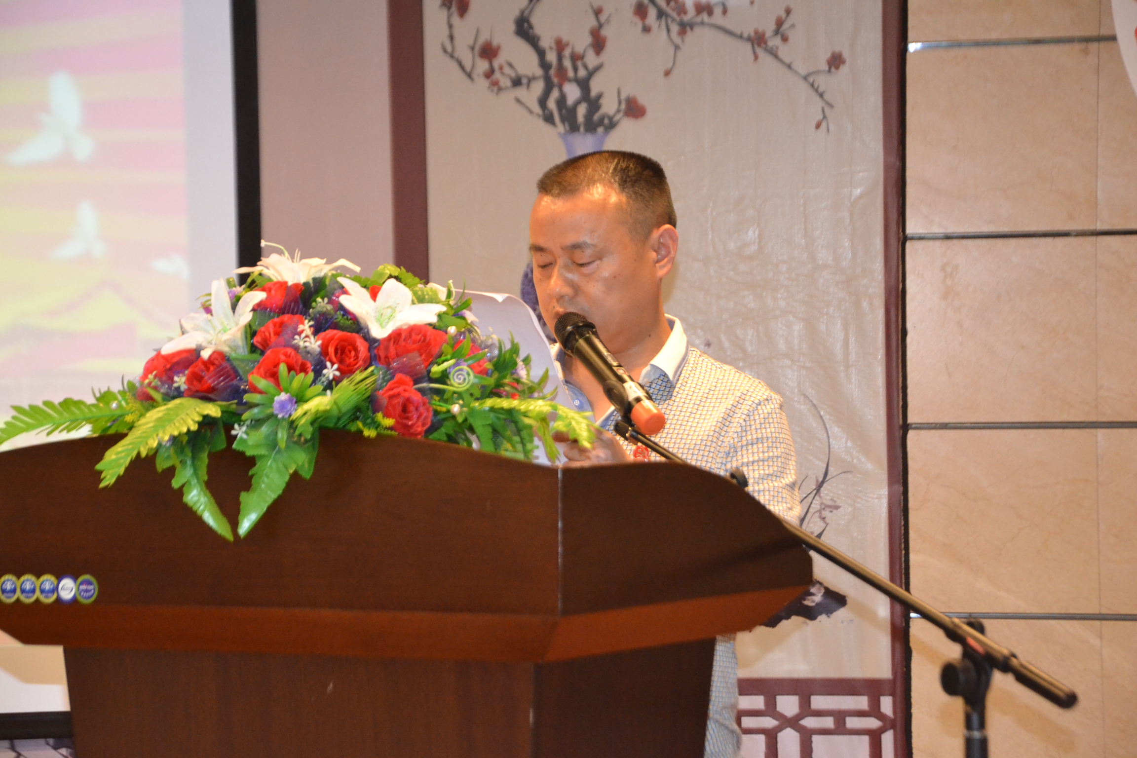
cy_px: 379
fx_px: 3790
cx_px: 568
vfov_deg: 11.4
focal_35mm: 120
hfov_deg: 17.1
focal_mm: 80
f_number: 5.3
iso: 2200
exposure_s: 1/60
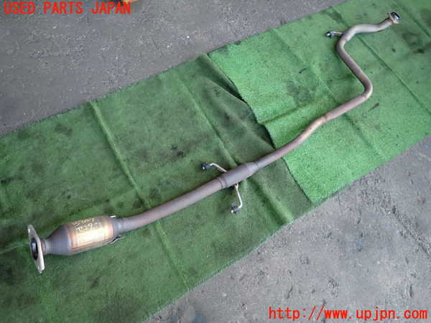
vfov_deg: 54.9
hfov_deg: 69.4
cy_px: 162
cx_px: 216
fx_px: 311
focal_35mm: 25
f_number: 2
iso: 125
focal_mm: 4.5
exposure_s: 1/125
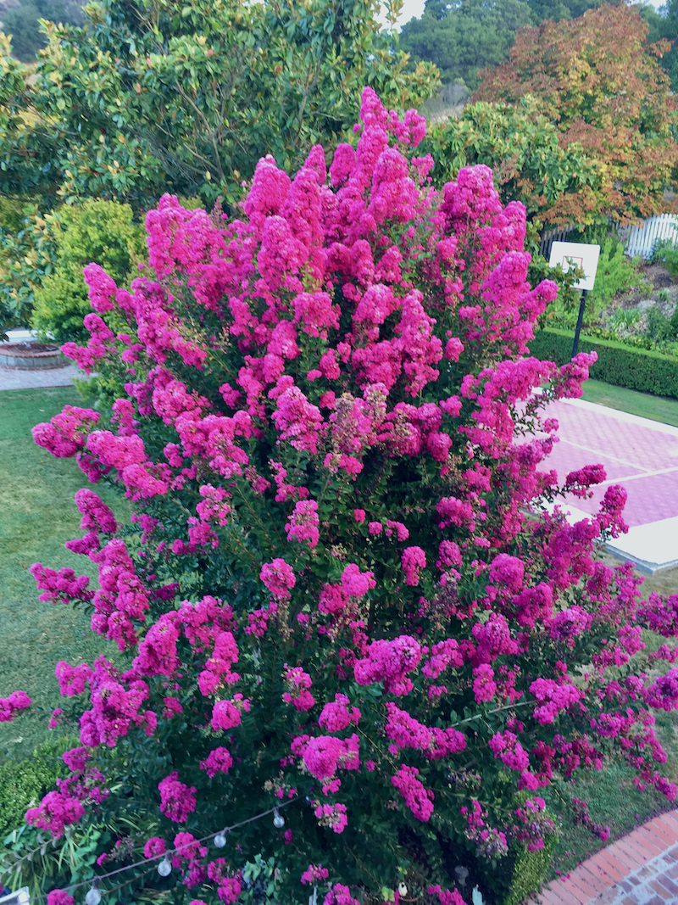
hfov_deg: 48.2
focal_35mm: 29
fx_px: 757
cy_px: 452
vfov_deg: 61.7
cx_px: 339
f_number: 2.2
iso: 40
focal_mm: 4.15
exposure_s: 1/40
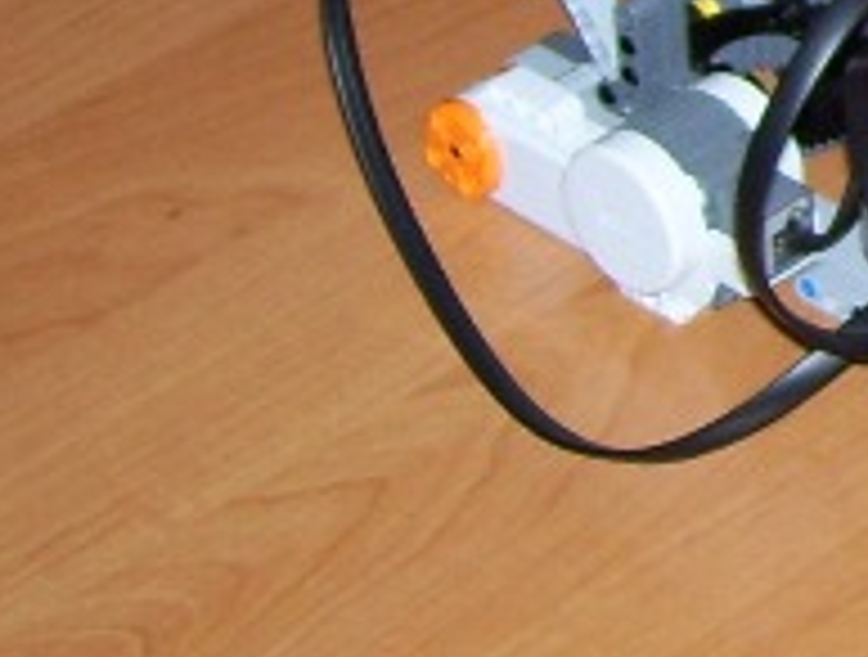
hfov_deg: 9.6
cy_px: -459
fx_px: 4779
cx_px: 1839
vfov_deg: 7.7
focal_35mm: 190
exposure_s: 1/60
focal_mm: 6
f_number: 2.7
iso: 80
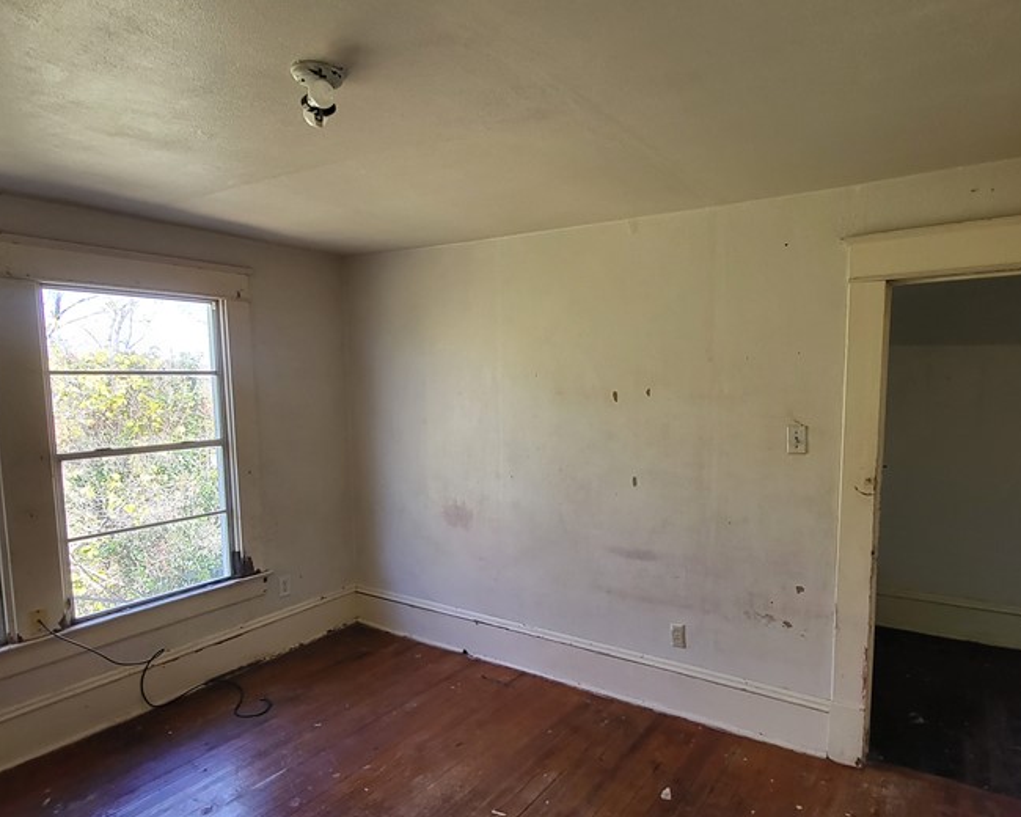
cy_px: 440
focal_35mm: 20
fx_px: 604
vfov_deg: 68.0
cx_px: 567
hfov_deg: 80.1
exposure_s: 1/60
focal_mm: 1.74
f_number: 2.2
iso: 100
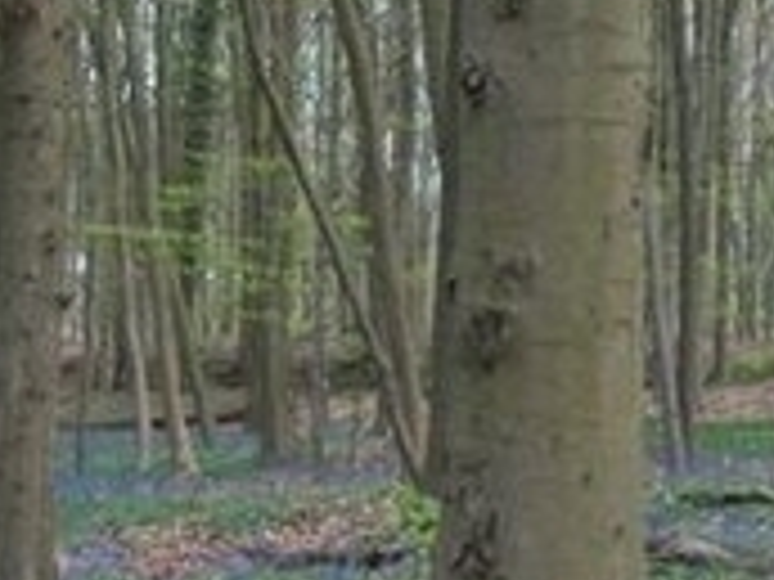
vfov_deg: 8.5
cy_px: 76
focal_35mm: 174
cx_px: 724
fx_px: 3891
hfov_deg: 11.3
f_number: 3.6
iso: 320
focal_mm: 8.8
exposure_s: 1/320
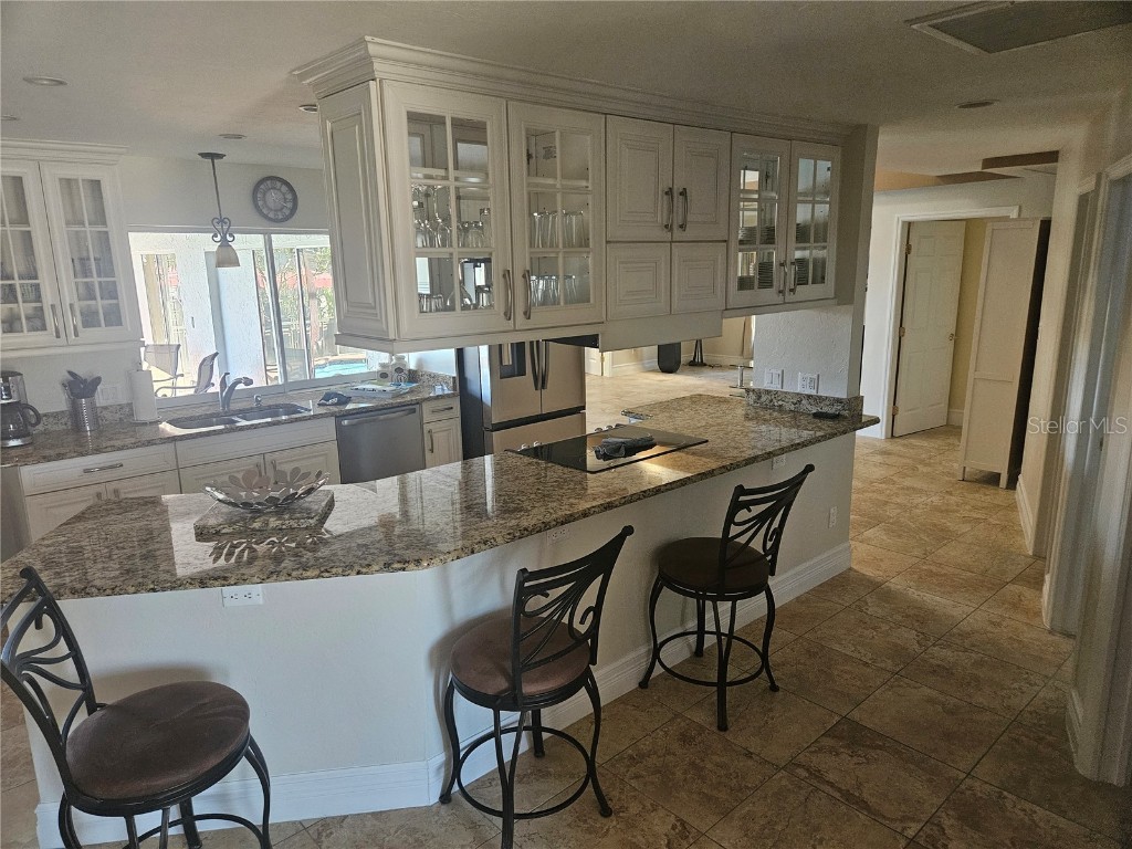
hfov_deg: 73.9
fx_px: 752
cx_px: 566
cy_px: 424
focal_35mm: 23
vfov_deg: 58.9
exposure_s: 1/170
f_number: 1.8
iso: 400
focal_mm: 5.4
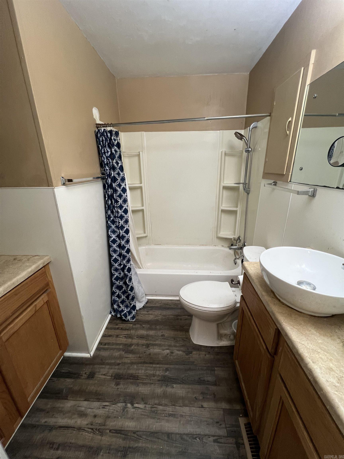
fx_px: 172
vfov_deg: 106.2
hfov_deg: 89.9
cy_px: 230
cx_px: 172
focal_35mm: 13
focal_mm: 1.57
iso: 160
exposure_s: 1/60
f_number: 1.8
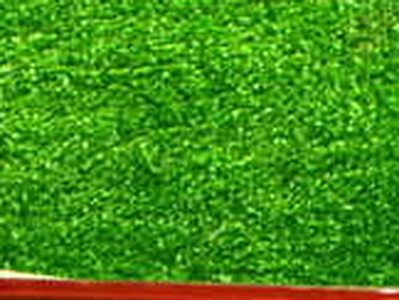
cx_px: 281
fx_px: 1281
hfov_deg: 17.6
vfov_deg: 12.9
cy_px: 406
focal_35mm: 111
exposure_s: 1/40
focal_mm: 5.4
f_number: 2.3
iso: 800
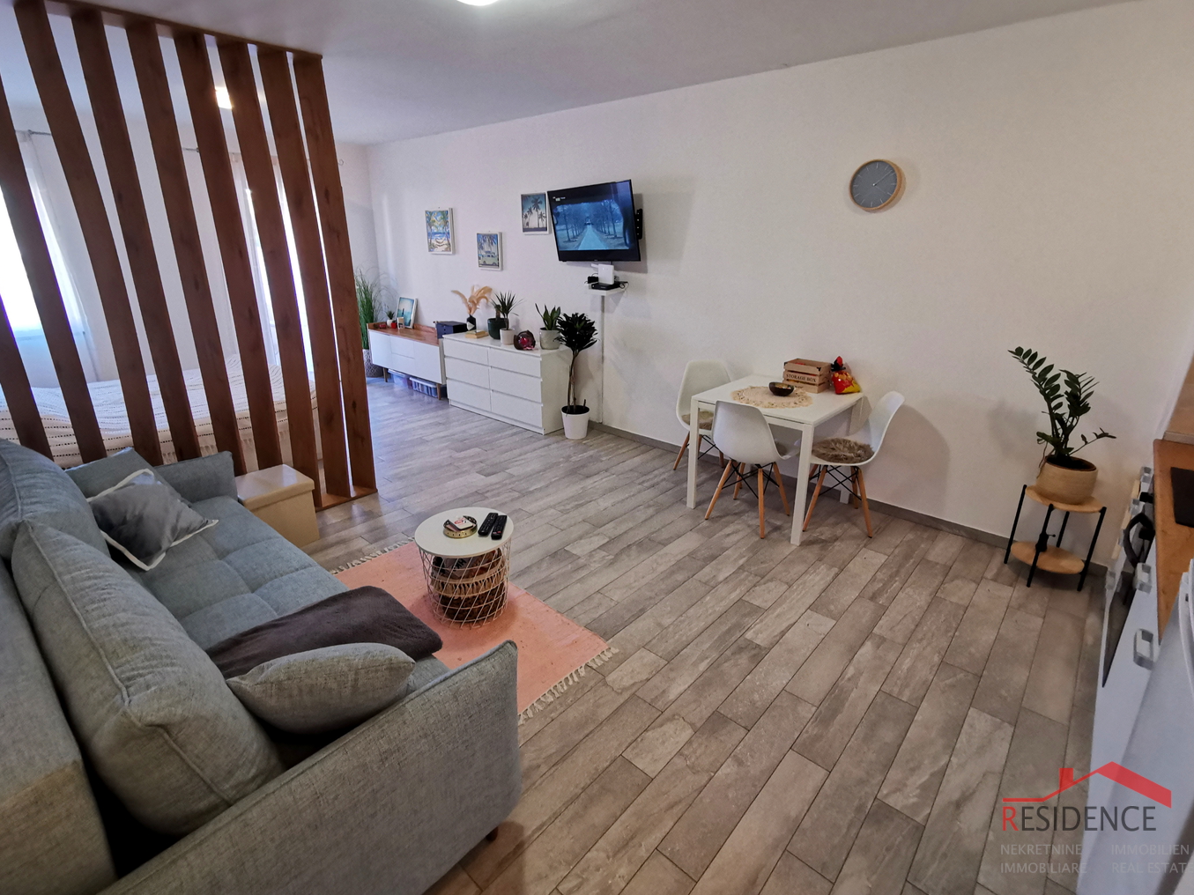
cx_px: 583
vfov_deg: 74.7
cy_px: 423
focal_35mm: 17
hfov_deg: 91.0
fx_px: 586
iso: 400
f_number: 2.2
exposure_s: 1/40
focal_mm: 2.35
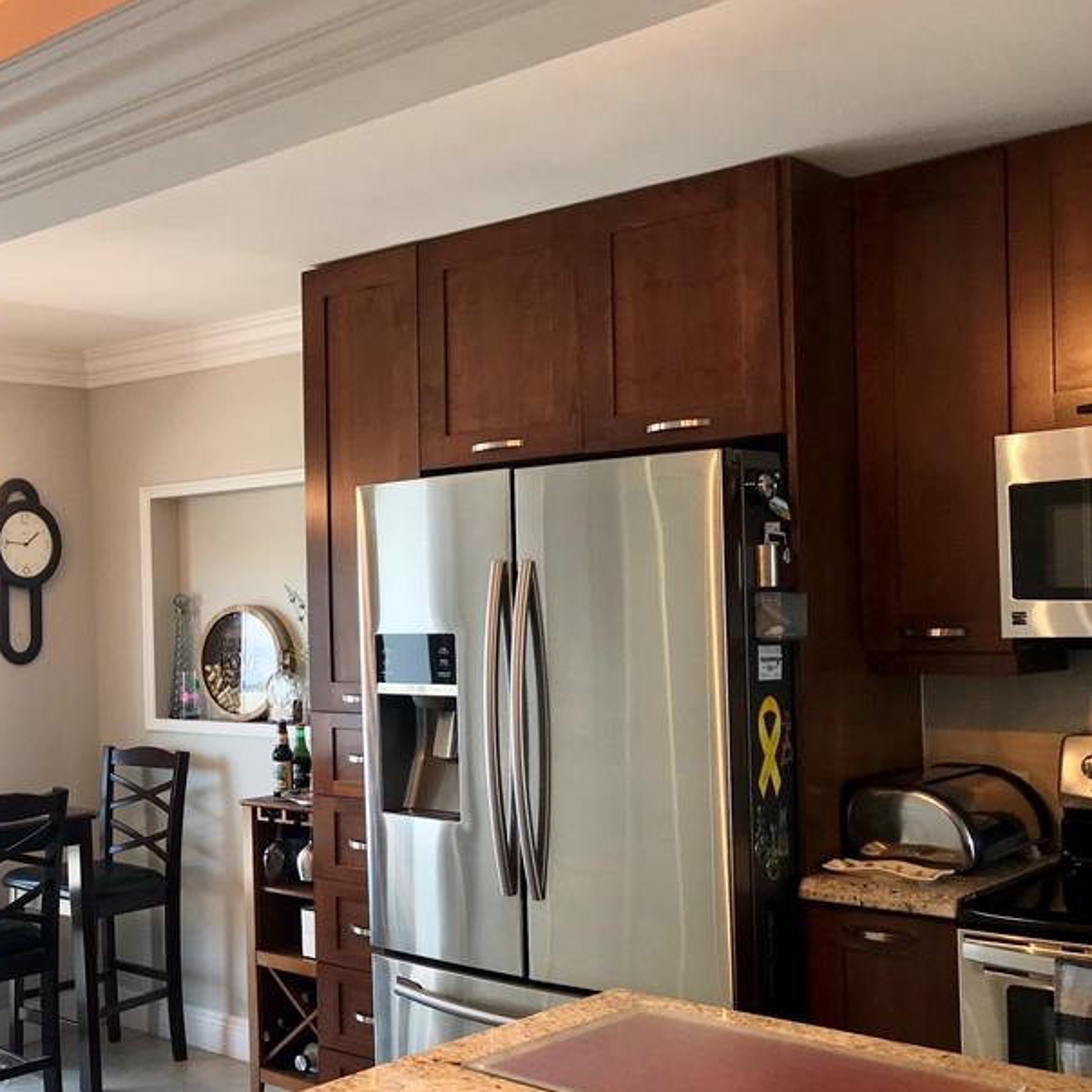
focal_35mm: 42
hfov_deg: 38.2
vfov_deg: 39.9
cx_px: 183
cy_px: 636
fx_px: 1499
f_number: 1.8
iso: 25
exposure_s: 1/40
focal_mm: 3.99
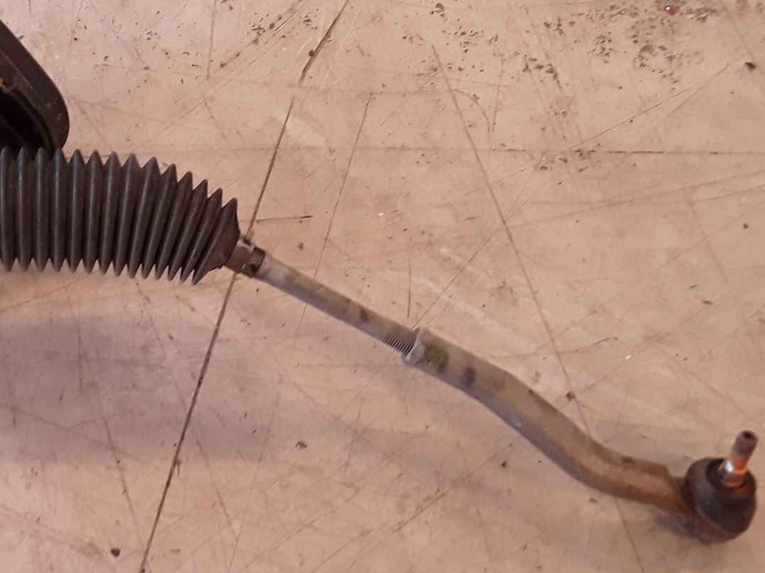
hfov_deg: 35.1
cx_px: 165
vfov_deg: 27.5
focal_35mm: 53
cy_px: 320
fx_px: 1171
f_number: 1.9
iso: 100
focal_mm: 2.91
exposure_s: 1/50
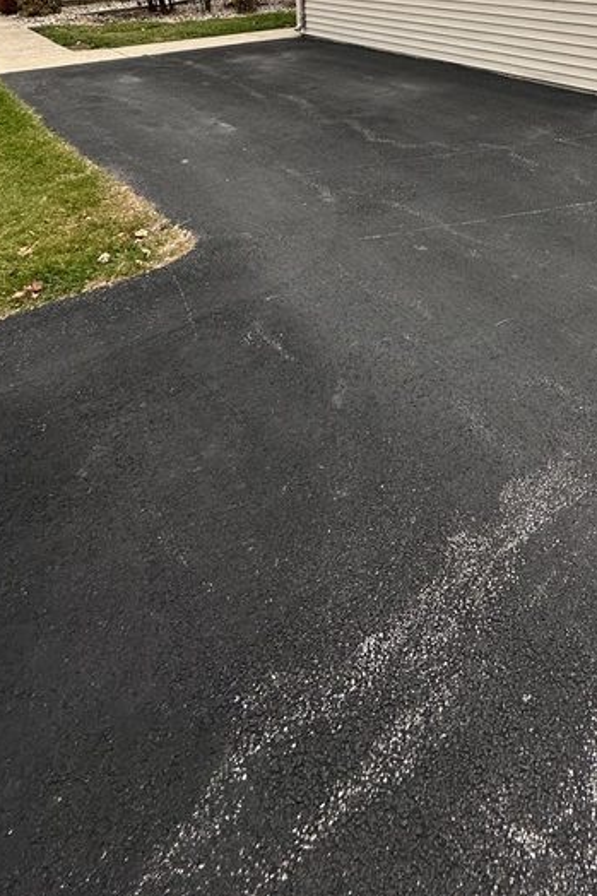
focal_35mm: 30
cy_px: -17
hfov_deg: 38.9
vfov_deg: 49.4
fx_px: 747
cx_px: 588
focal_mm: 2.22
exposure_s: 1/99
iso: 64
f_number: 2.2
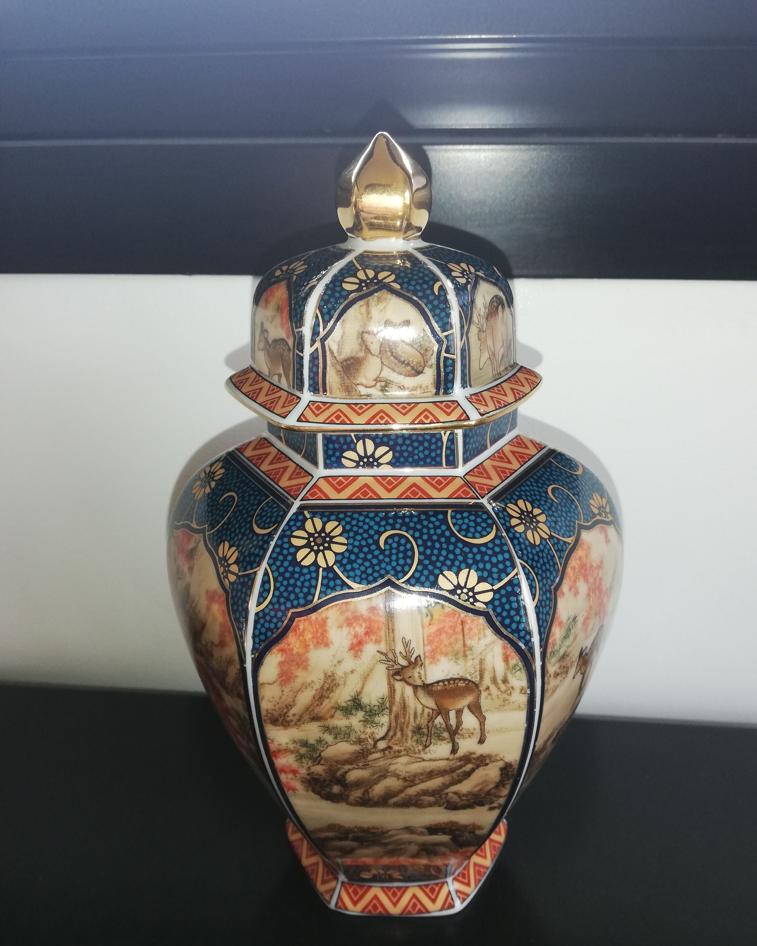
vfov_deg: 62.1
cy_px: 511
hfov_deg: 51.5
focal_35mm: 28
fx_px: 784
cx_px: 389
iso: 100
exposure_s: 1/100
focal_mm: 3.81
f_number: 2.2
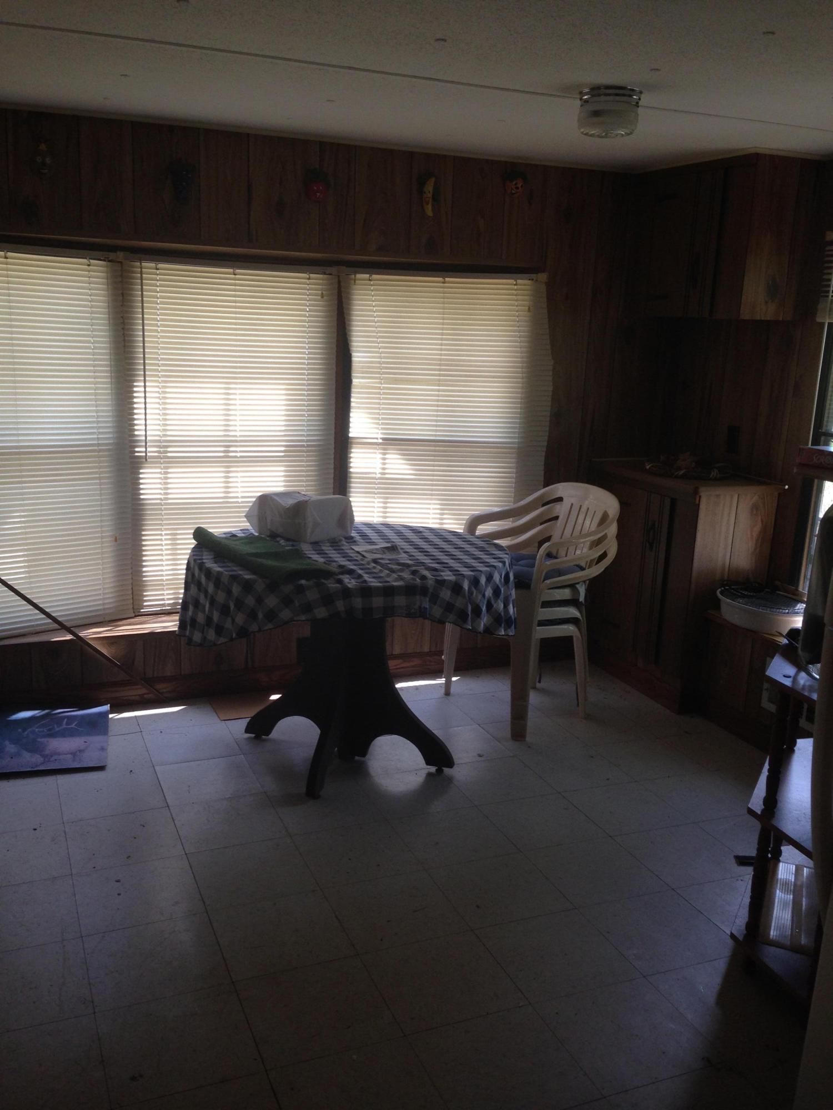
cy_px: 555
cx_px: 416
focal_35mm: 33
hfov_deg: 42.9
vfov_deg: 55.4
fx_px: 1059
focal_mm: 4.12
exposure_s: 1/120
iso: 64
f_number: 2.4
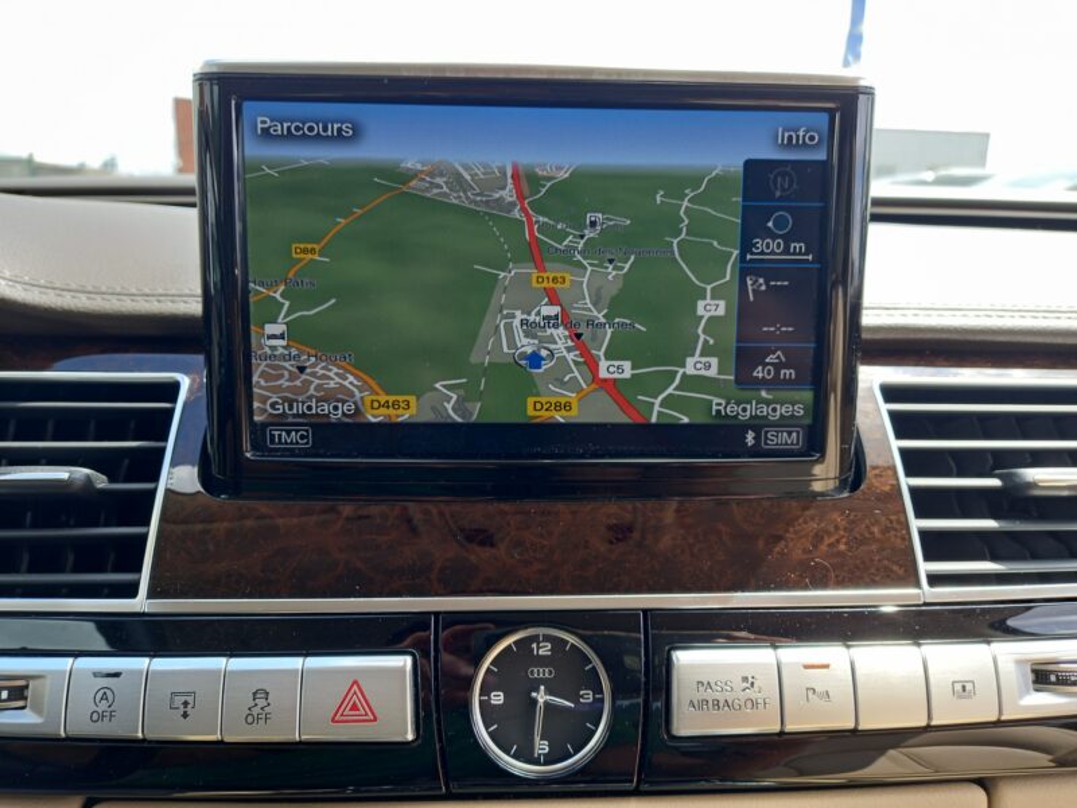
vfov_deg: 54.9
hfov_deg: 69.4
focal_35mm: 25
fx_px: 778
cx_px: 538
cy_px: 404
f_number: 2
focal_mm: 4.6
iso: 50
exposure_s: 1/100
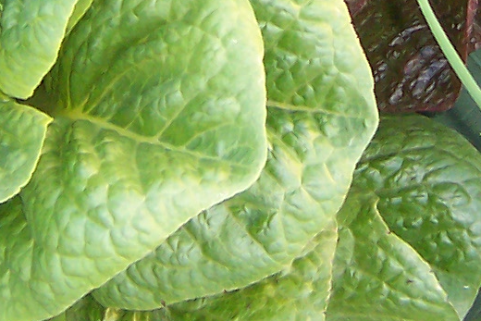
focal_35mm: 152
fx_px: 2031
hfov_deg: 13.4
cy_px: -236
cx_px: 411
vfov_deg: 8.7
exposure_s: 1/60
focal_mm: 5.5
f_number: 2.8
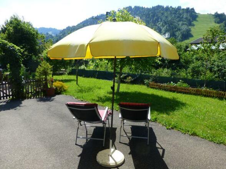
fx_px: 157
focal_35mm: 24
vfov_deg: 56.7
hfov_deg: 71.6
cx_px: 113
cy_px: 84
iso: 100
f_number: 4
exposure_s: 1/400
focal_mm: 4.3
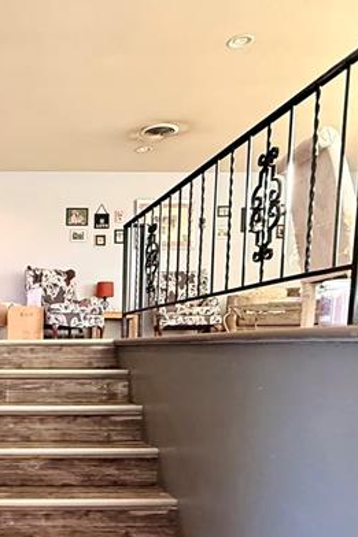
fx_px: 567
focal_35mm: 38
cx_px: -29
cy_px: 405
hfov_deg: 31.4
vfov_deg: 48.7
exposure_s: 1/60
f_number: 2.2
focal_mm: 2.22
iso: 640
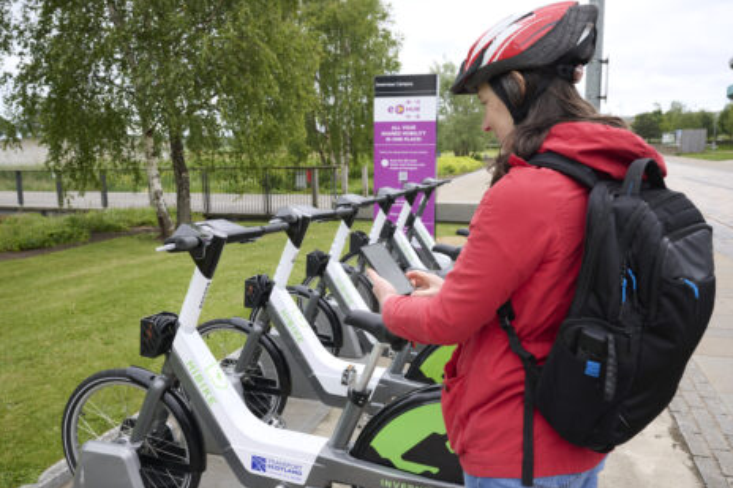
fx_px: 621
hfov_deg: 61.1
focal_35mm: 31
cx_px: 366
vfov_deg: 42.9
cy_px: 251
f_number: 7.1
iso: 800
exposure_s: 1/800
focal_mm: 29.5
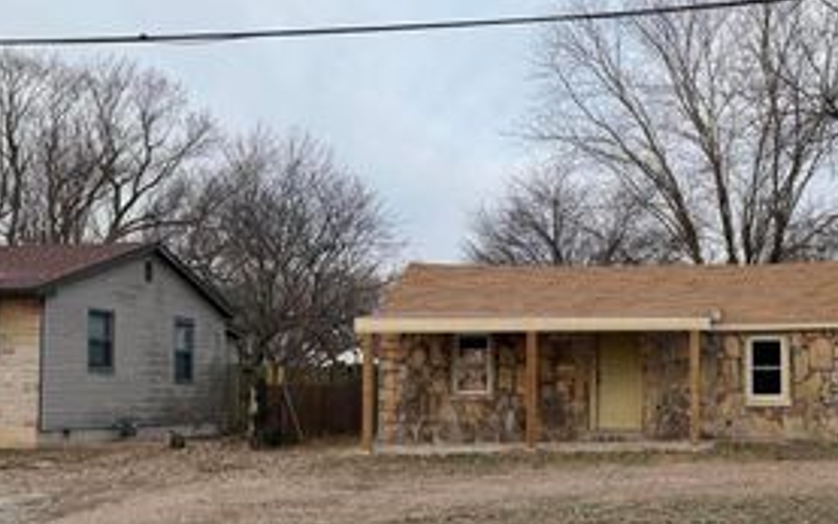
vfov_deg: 27.8
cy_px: 344
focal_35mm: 46
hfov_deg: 41.6
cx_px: 675
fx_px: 1050
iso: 80
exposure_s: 1/459
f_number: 1.78
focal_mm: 6.76
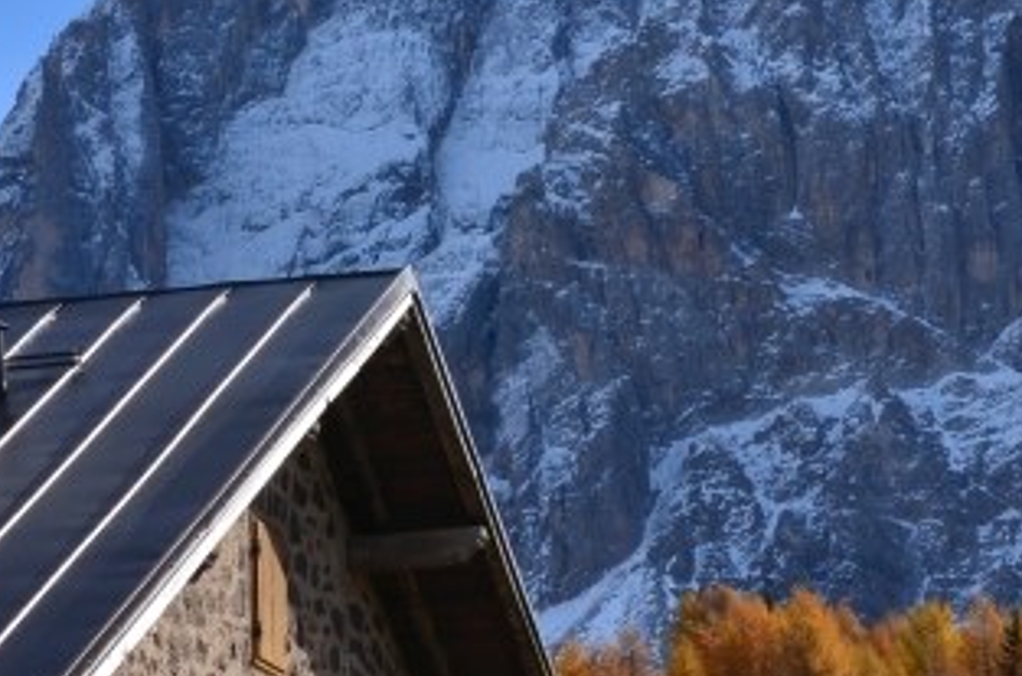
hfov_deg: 9.3
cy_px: 183
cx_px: 421
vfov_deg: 6.2
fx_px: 6248
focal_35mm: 221
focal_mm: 45
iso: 100
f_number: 13
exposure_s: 1/90
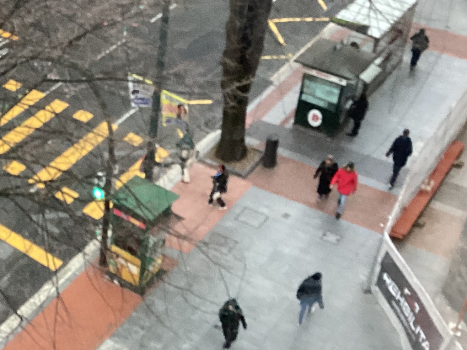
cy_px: 86
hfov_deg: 27.0
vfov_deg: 21.4
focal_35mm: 68
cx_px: -2
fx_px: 917
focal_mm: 3.3
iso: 250
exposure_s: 1/60
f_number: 2.4
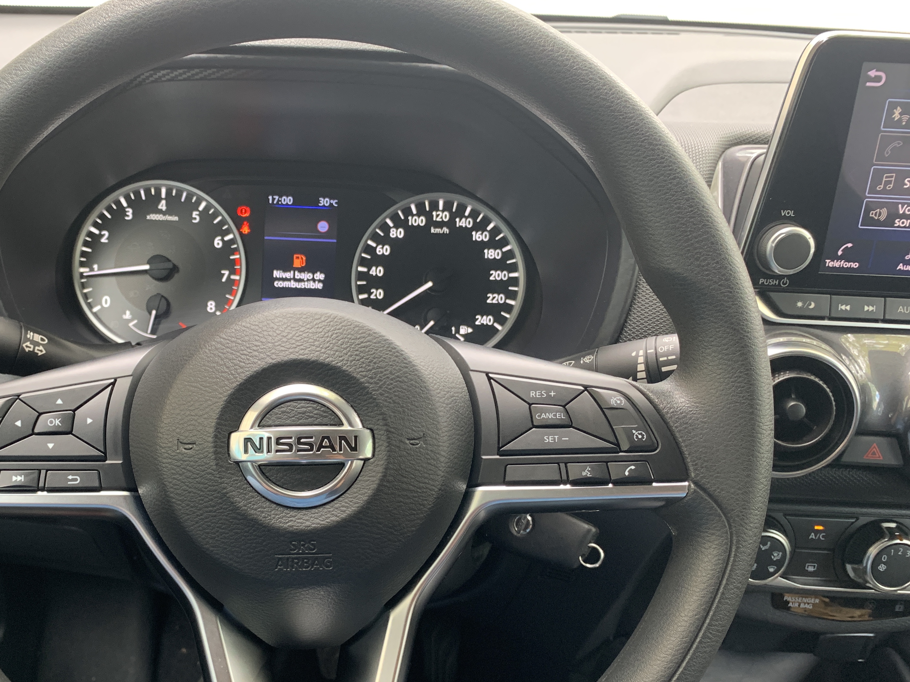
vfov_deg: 39.4
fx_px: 946
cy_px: 420
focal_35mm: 36
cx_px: 296
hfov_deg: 50.3
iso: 160
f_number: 1.8
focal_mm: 4.25
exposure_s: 1/60
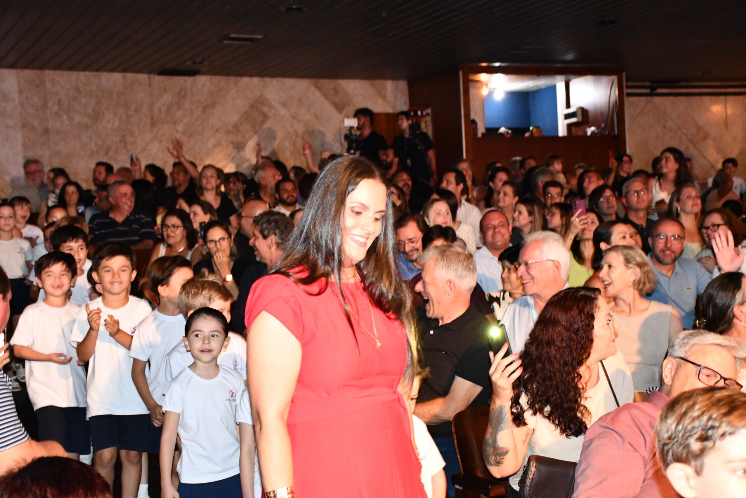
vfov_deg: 23.8
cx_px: 373
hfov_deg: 35.1
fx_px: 1181
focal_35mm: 57
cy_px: 249
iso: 4500
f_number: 4.2
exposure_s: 1/60
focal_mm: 38
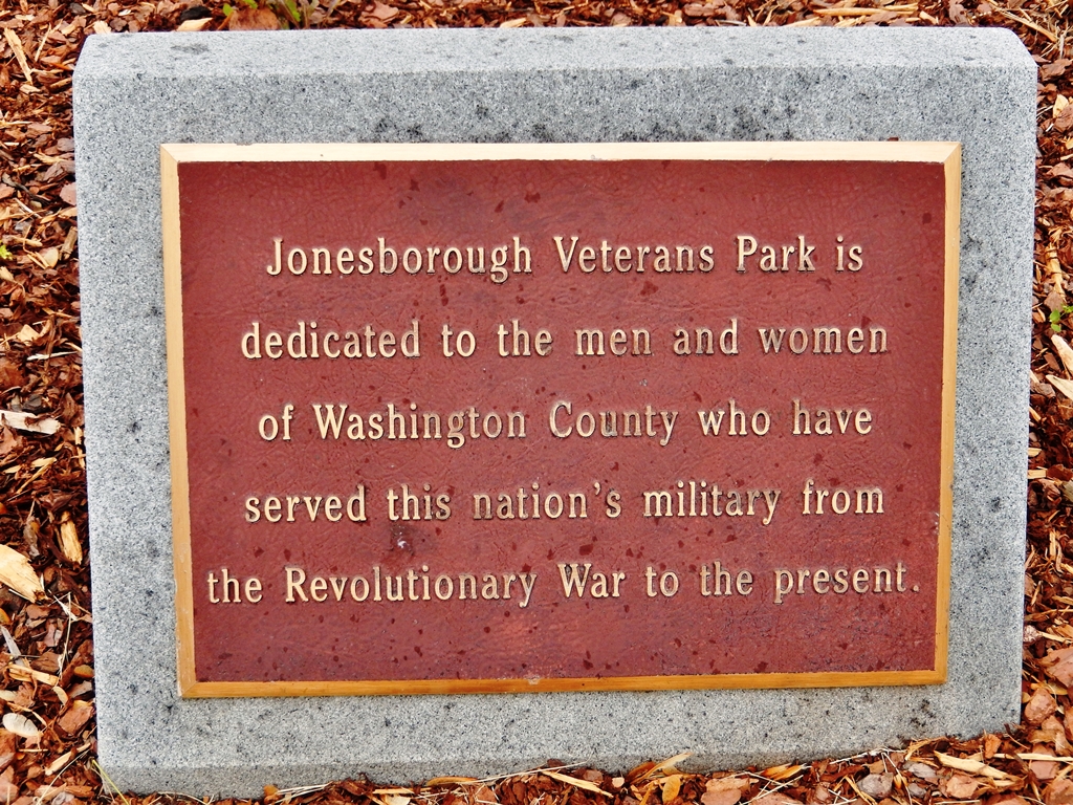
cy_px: 402
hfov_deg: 37.5
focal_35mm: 51
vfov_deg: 28.6
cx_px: 536
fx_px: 1581
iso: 125
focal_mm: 9.2
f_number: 4.5
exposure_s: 1/100
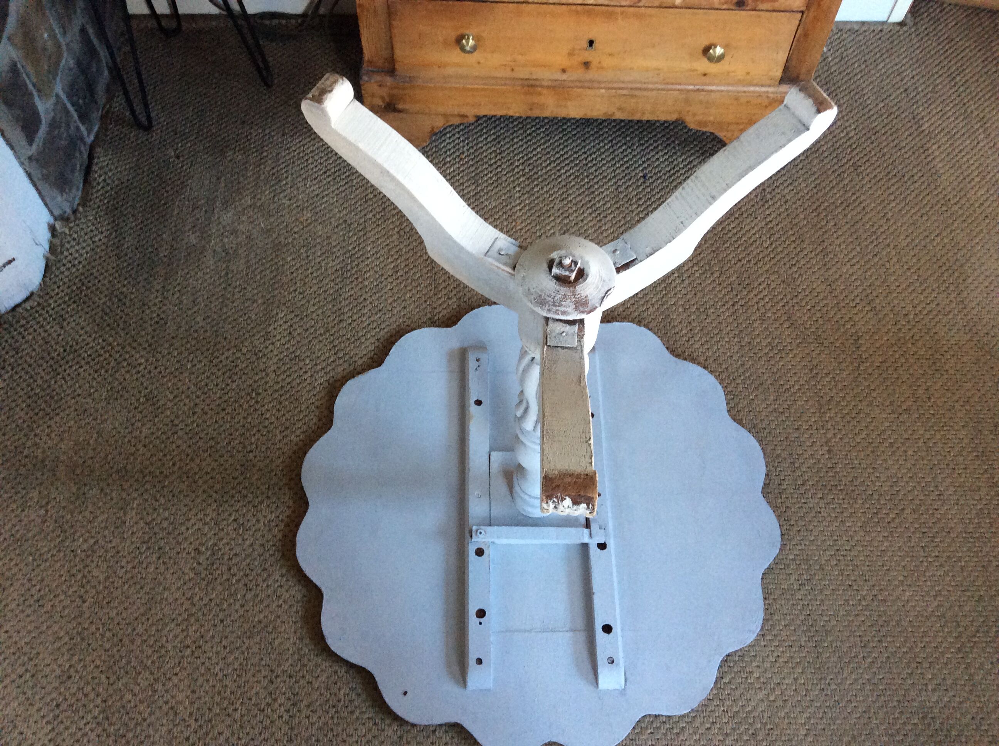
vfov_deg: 44.1
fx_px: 922
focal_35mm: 32
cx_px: 500
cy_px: 373
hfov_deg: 56.9
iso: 160
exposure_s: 1/25
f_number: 2.4
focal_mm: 3.3
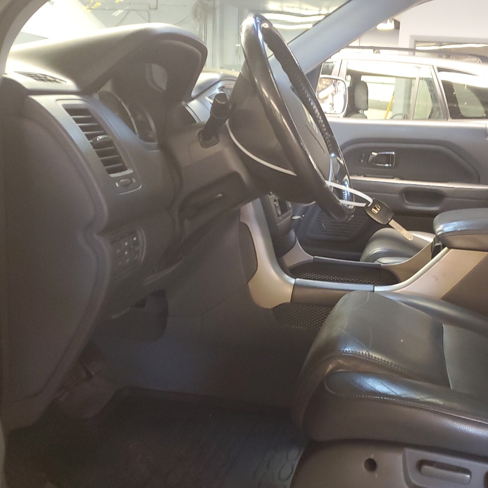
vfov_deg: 44.9
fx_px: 590
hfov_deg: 43.5
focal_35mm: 37
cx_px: 366
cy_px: 264
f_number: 1.5
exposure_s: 1/24
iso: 311
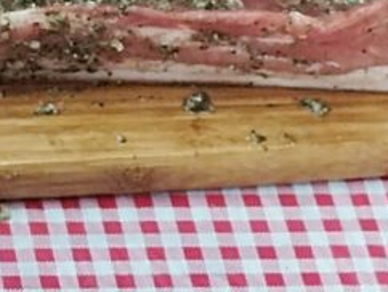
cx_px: -42
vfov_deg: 5.1
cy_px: -83
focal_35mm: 292
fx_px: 3276
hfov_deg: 6.7
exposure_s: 1/25
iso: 1176
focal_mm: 5.25
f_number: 1.75
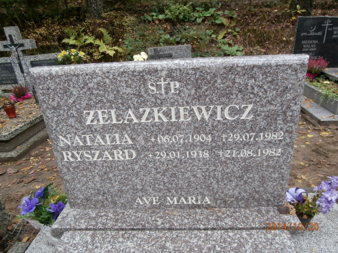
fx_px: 234
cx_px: 169
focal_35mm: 24
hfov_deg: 71.6
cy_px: 126
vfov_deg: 56.8
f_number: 3
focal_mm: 4.2
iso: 100
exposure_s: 1/60
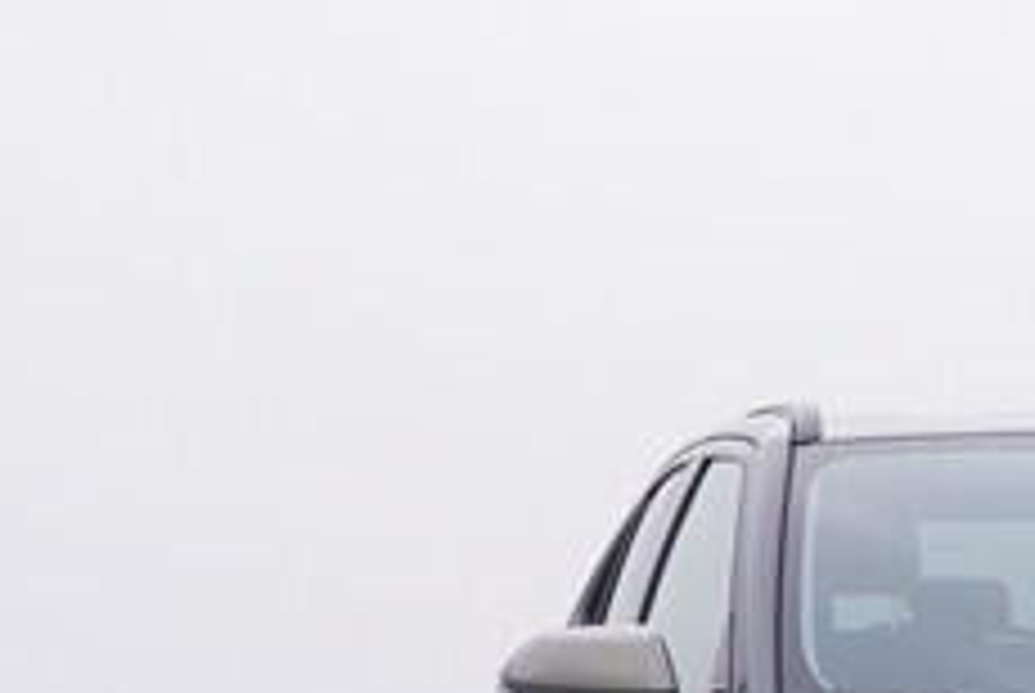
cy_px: 963
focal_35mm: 100
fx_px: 2885
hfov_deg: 19.7
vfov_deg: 13.1
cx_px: 1035
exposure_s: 1/80
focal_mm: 15
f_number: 5
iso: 200
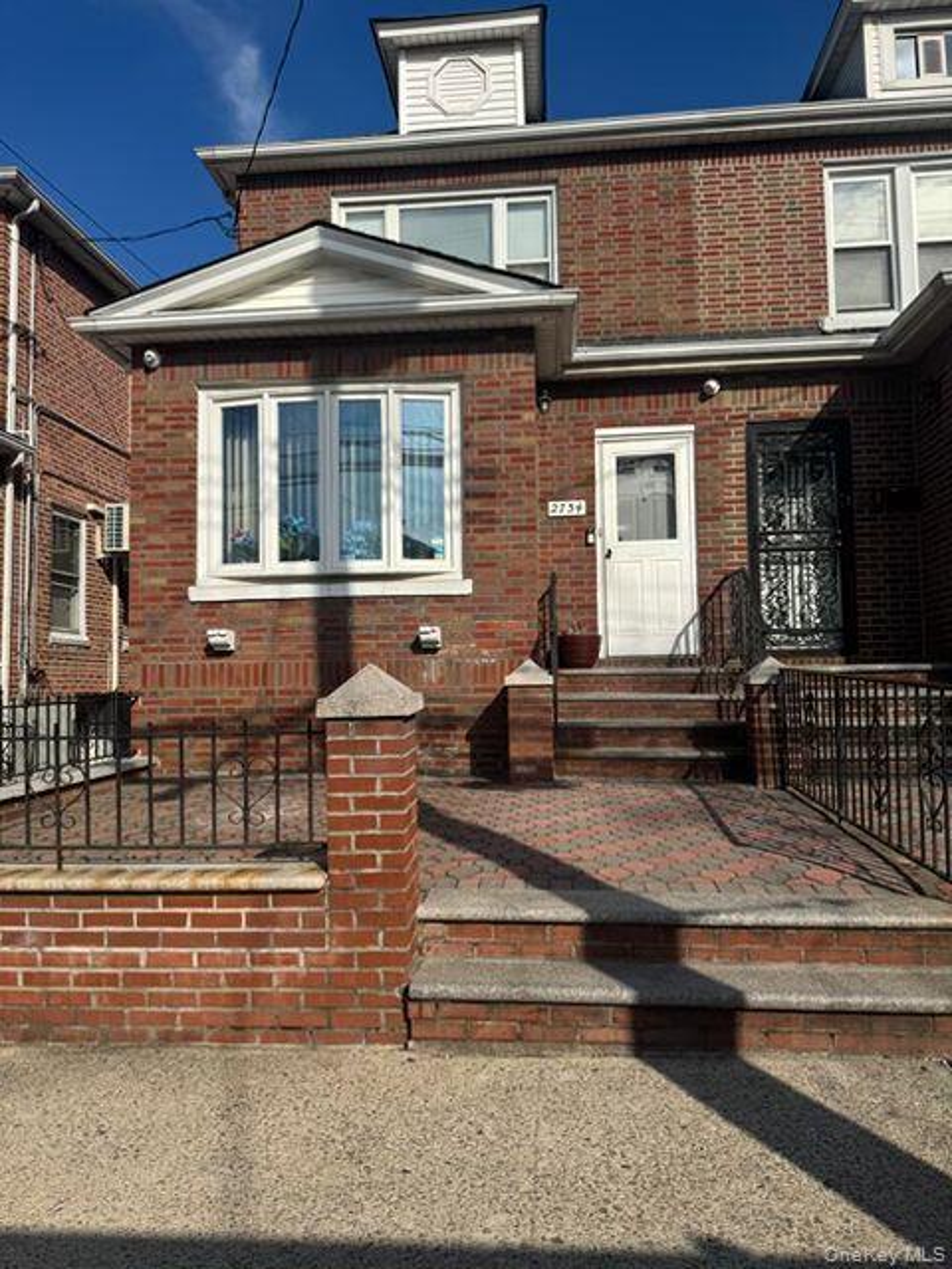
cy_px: 634
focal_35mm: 24
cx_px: 476
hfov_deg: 56.8
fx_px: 880
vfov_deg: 71.6
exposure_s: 1/7092
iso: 80
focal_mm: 6.76
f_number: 1.78
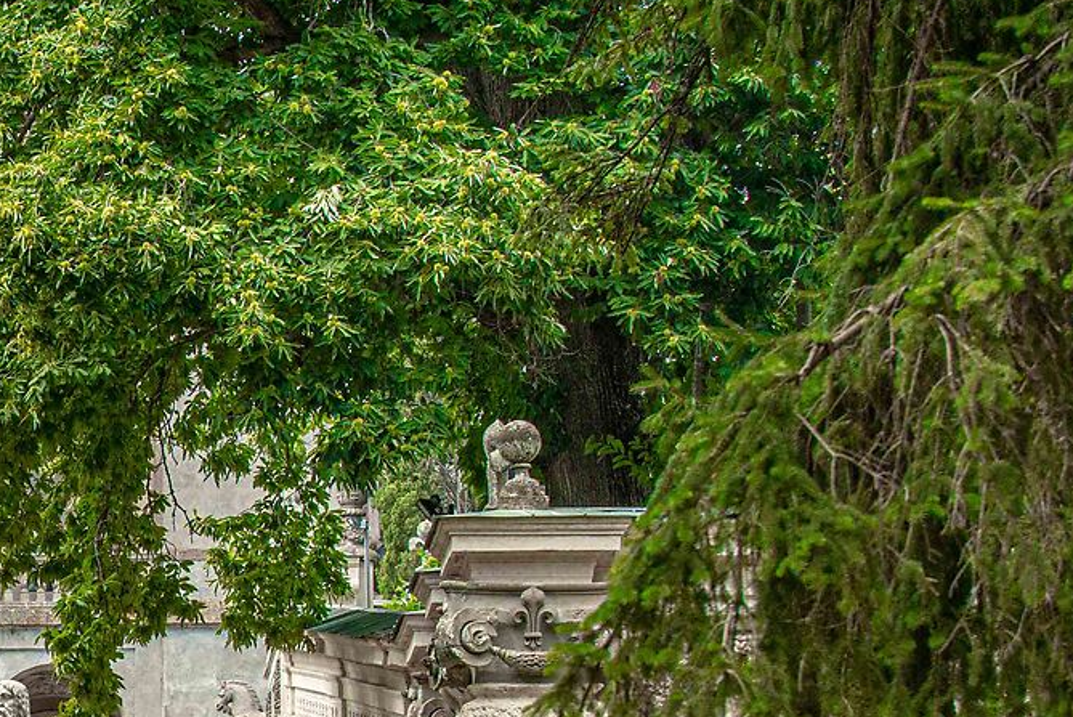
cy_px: 619
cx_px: -173
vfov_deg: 5.5
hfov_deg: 8.1
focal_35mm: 251
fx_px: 7486
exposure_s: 1/500
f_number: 8
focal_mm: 70
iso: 250
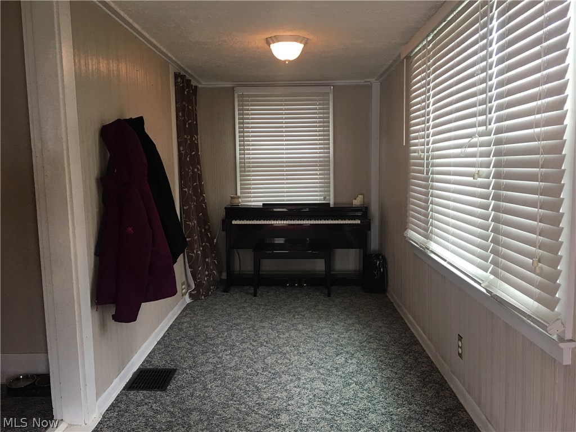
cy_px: 216
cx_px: 288
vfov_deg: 48.2
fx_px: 483
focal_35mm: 29
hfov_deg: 61.7
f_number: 2.2
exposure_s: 1/30
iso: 32
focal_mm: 4.15
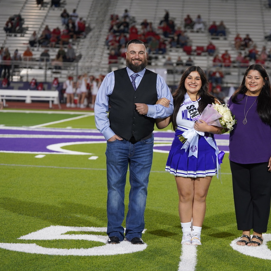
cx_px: 200
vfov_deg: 12.6
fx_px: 1231
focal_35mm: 139
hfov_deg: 12.5
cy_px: 135
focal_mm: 108
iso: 800
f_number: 4
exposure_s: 1/160
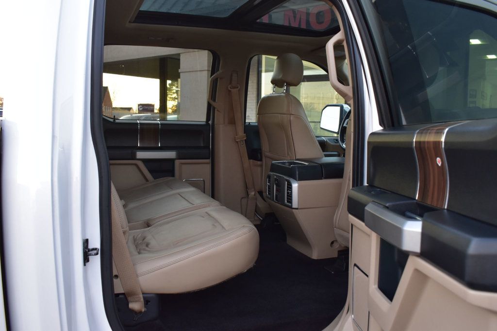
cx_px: 248
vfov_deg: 39.9
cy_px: 166
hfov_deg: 57.2
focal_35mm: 33
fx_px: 455
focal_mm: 22
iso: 640
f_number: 6.3
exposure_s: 1/15
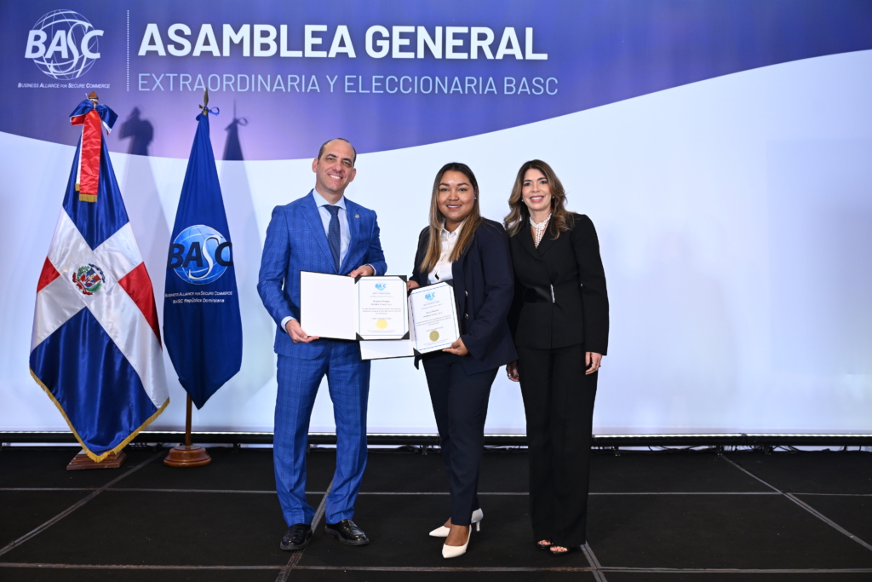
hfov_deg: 54.4
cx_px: 436
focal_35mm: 35
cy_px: 291
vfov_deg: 37.9
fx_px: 848
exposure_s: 1/125
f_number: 4
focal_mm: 35
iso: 1000
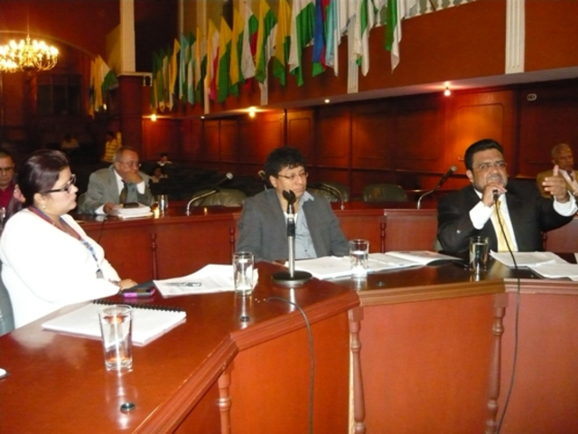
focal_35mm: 33
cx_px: 289
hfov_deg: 55.4
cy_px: 217
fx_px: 551
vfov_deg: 42.9
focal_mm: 5.5
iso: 1000
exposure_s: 1/30
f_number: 2.8
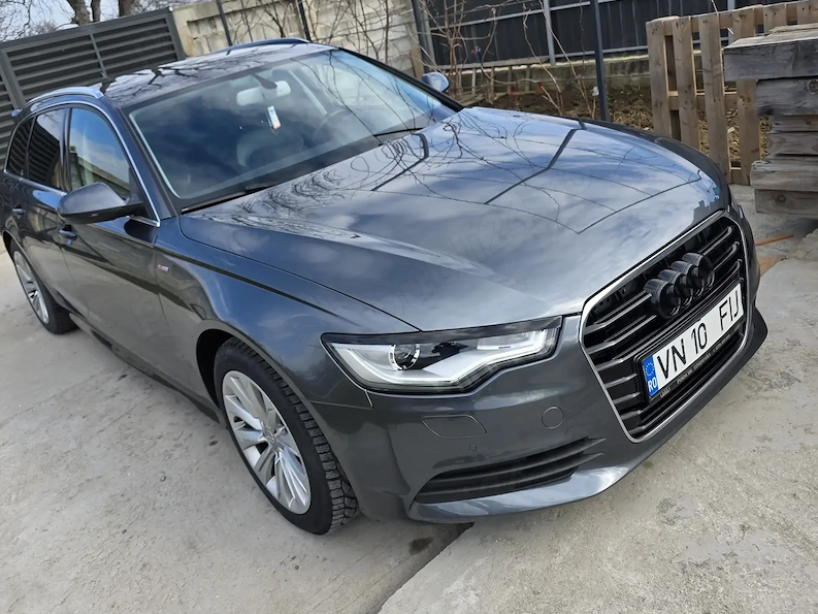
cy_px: 262
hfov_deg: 61.5
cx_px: 360
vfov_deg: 48.1
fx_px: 685
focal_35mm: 29
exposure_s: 1/1799
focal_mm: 6.3
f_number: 1.7
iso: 80
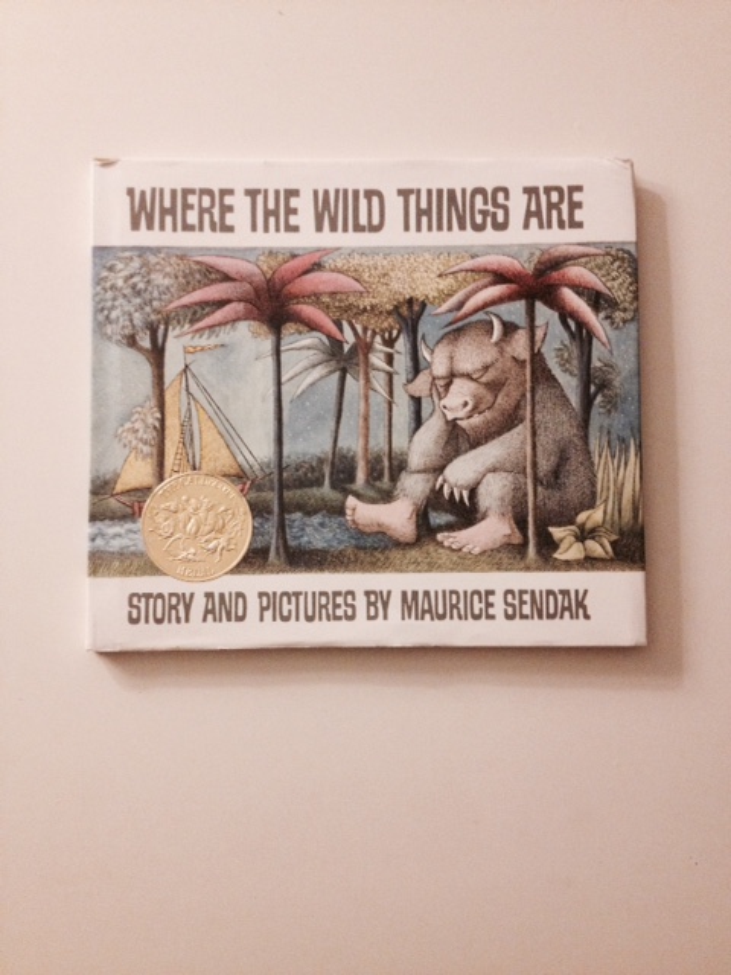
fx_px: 985
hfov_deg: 40.7
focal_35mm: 35
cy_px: 488
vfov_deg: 52.6
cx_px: 366
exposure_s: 1/20
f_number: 2.4
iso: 320
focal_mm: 4.28
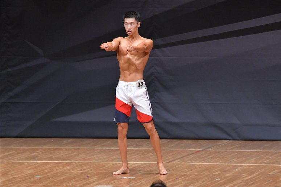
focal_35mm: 285
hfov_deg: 7.2
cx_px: 140
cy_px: 94
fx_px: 2224
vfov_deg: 4.8
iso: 6400
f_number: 5.6
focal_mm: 190
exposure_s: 1/400
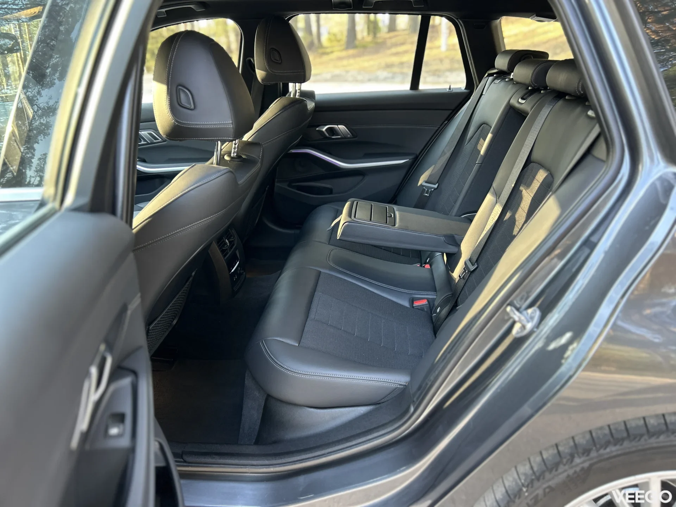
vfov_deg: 53.1
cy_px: 254
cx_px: 338
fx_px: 508
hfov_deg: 67.3
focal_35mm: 26
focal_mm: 5.7
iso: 200
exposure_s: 1/60
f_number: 1.5
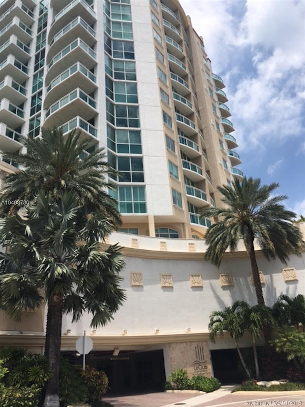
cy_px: 204
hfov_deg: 48.2
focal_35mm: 29
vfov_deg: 61.7
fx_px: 341
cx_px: 152
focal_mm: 4.15
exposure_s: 1/2198
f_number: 2.2
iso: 25
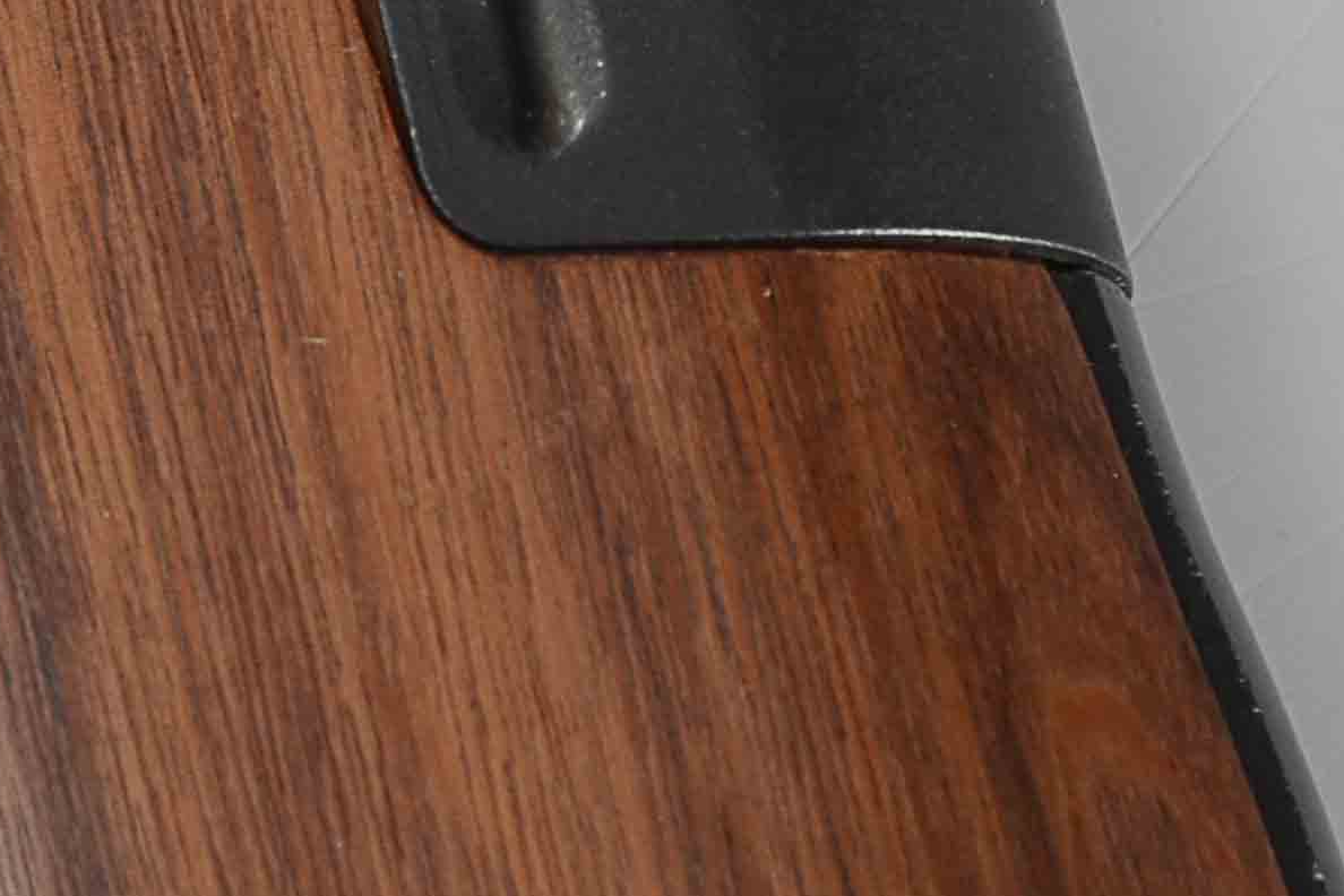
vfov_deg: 4.5
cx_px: -453
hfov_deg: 6.8
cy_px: -906
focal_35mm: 298
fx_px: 11124
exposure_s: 1/80
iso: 100
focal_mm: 48
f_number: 9
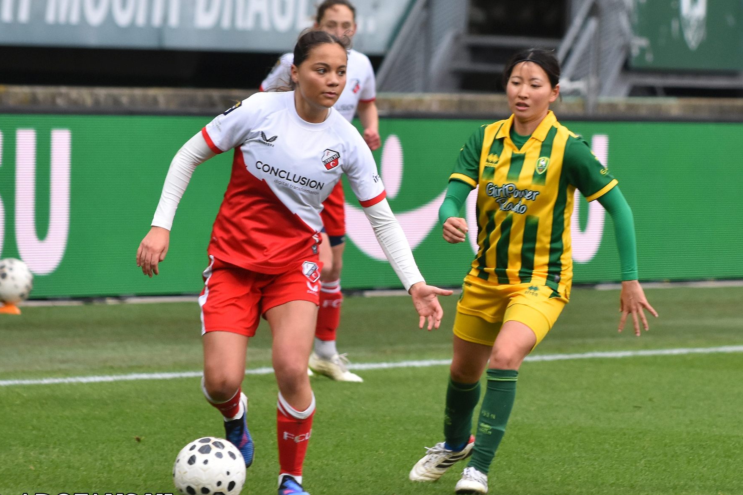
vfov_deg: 4.9
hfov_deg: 7.4
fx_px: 5758
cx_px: 391
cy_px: 243
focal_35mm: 279
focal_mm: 170
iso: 800
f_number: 3.2
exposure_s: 1/800
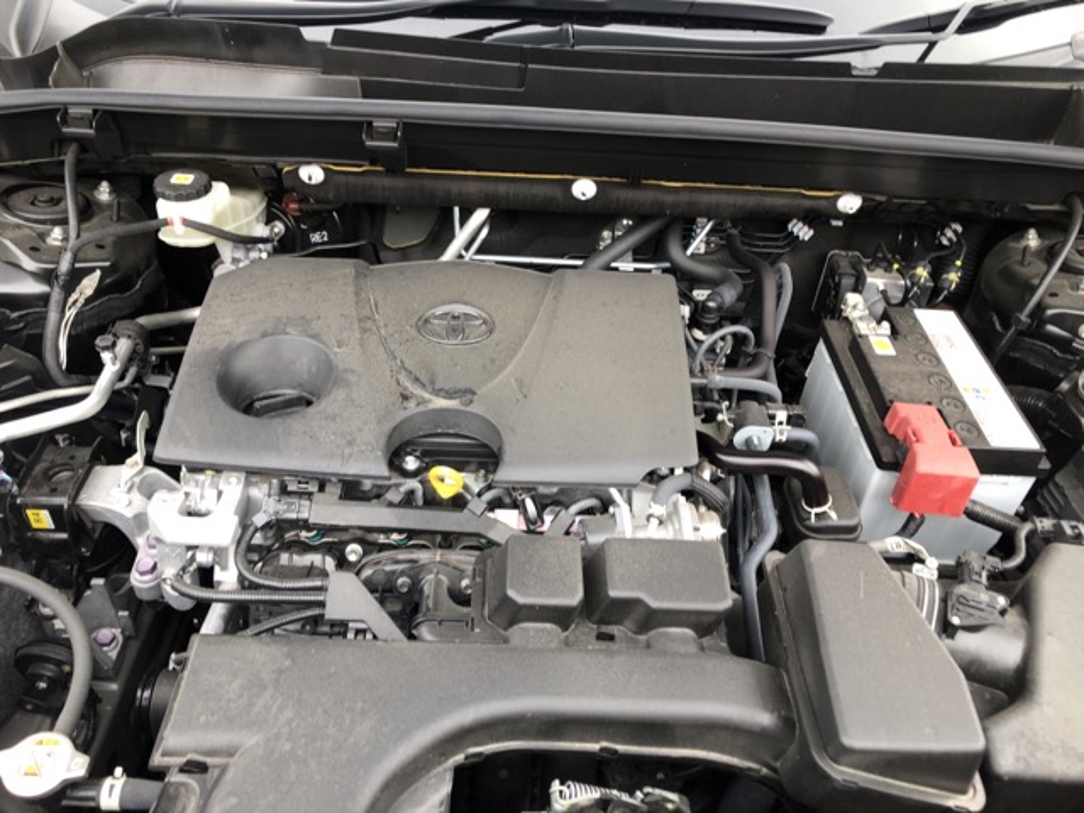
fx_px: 877
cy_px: 406
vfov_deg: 49.7
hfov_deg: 63.4
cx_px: 542
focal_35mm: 28
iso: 40
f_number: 1.8
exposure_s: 1/120
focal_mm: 3.99
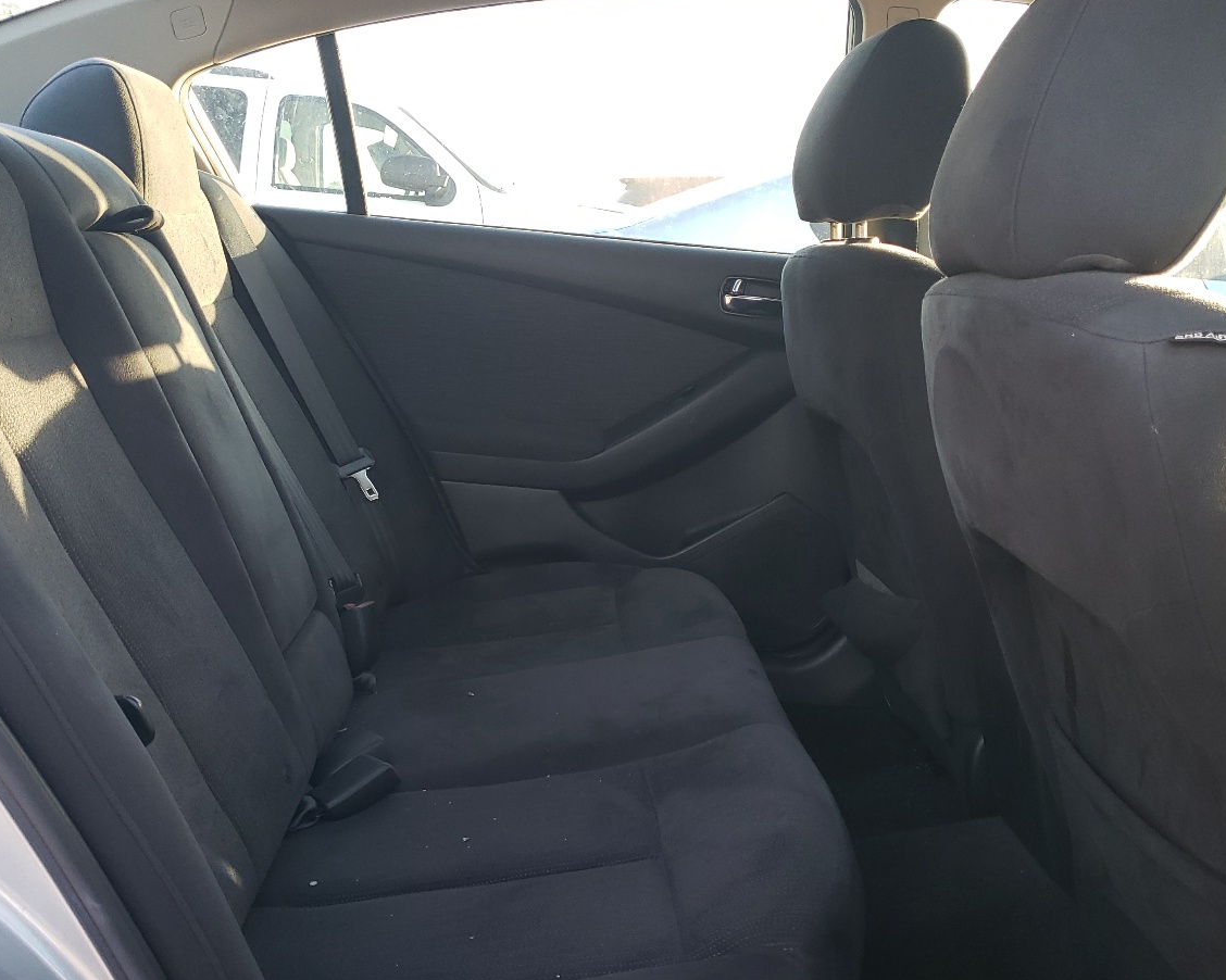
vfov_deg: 40.9
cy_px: 591
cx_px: 568
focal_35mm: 36
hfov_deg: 50.2
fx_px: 1306
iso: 82
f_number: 1.5
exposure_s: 1/120
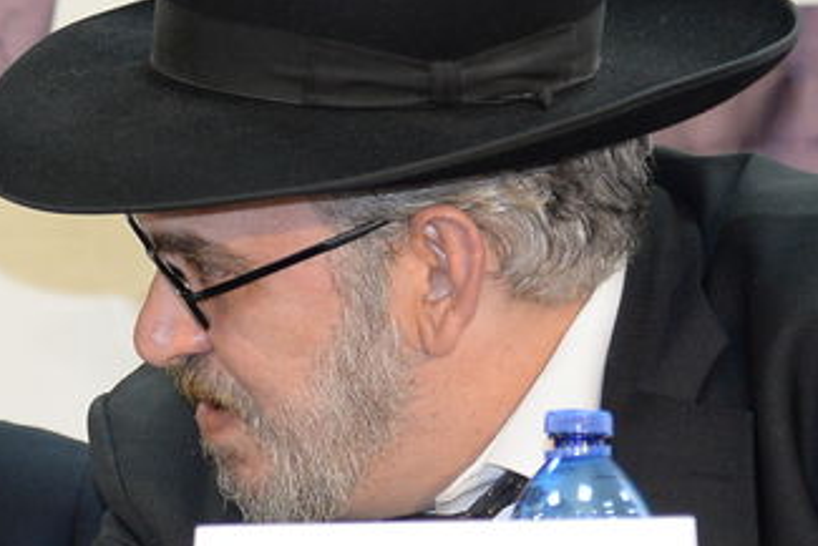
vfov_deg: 3.0
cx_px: -380
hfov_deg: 4.5
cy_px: 301
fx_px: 10275
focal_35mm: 452
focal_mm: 105
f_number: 4
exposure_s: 1/80
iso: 1250
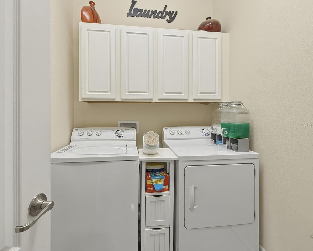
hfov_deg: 96.8
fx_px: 139
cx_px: 150
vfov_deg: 84.0
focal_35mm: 15
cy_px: 125
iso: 200
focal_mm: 2.2
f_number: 2.2
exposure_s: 1/120
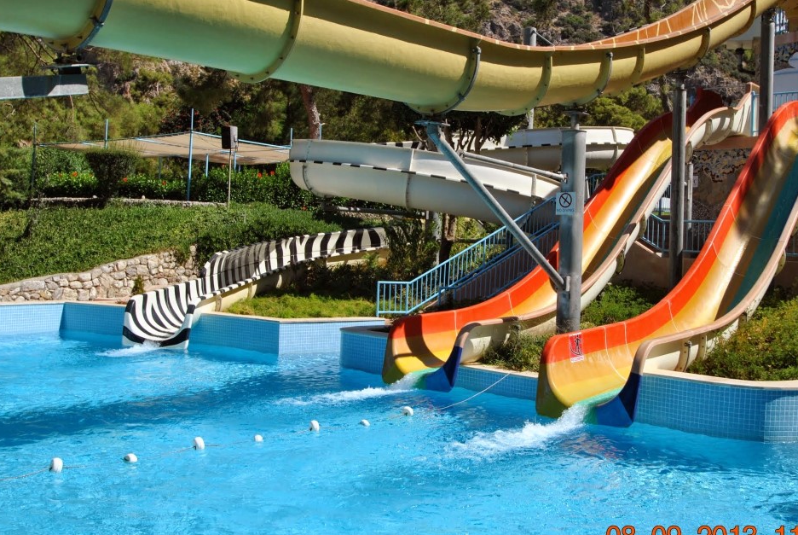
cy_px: 259
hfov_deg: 49.8
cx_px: 452
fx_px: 857
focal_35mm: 39
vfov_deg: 34.6
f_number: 9
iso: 100
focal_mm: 21
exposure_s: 1/320
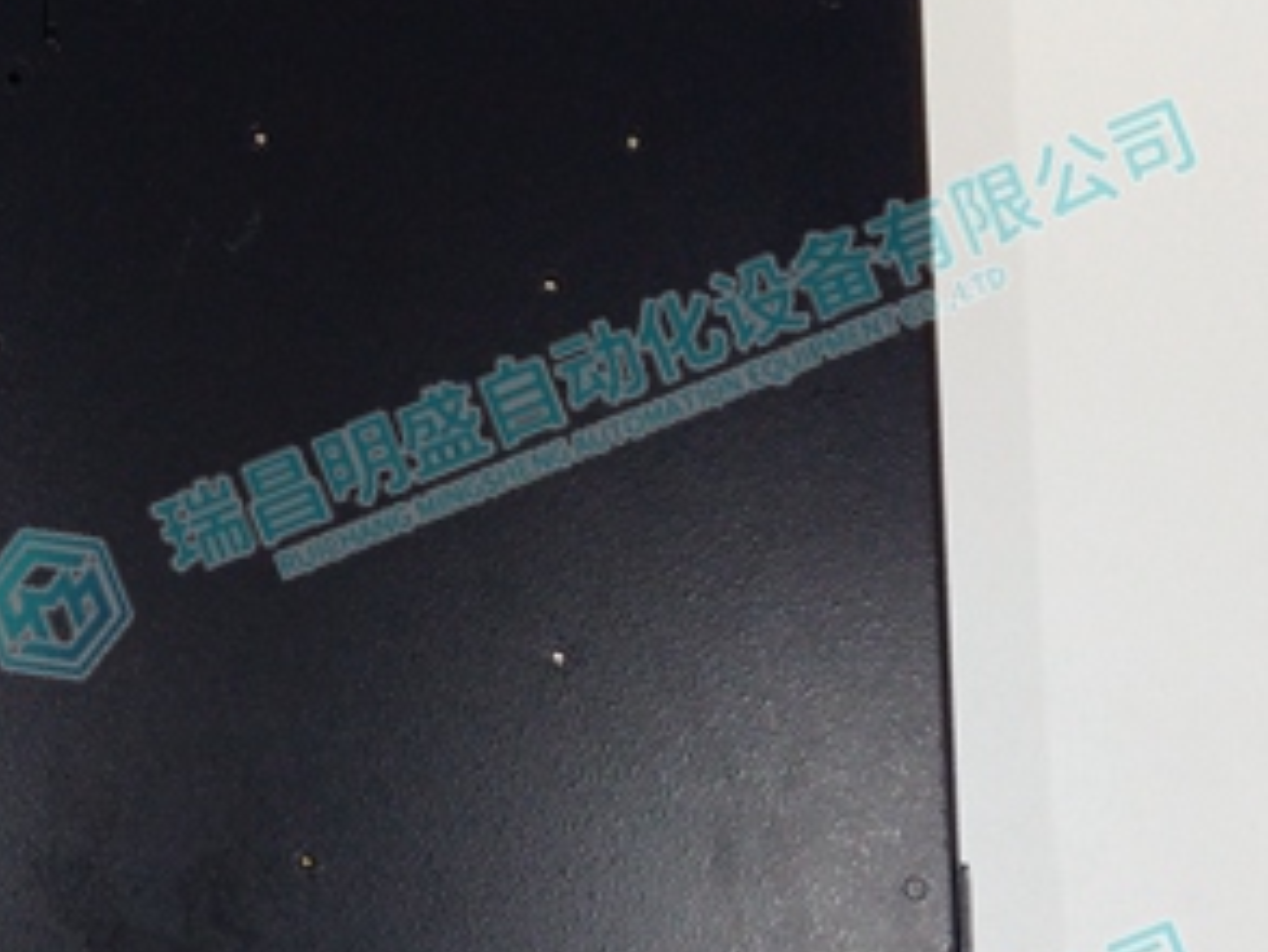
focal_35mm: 69
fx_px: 2529
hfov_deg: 26.3
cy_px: 353
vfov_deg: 21.3
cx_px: -69
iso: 152
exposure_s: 1/33
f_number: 2
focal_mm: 3.79
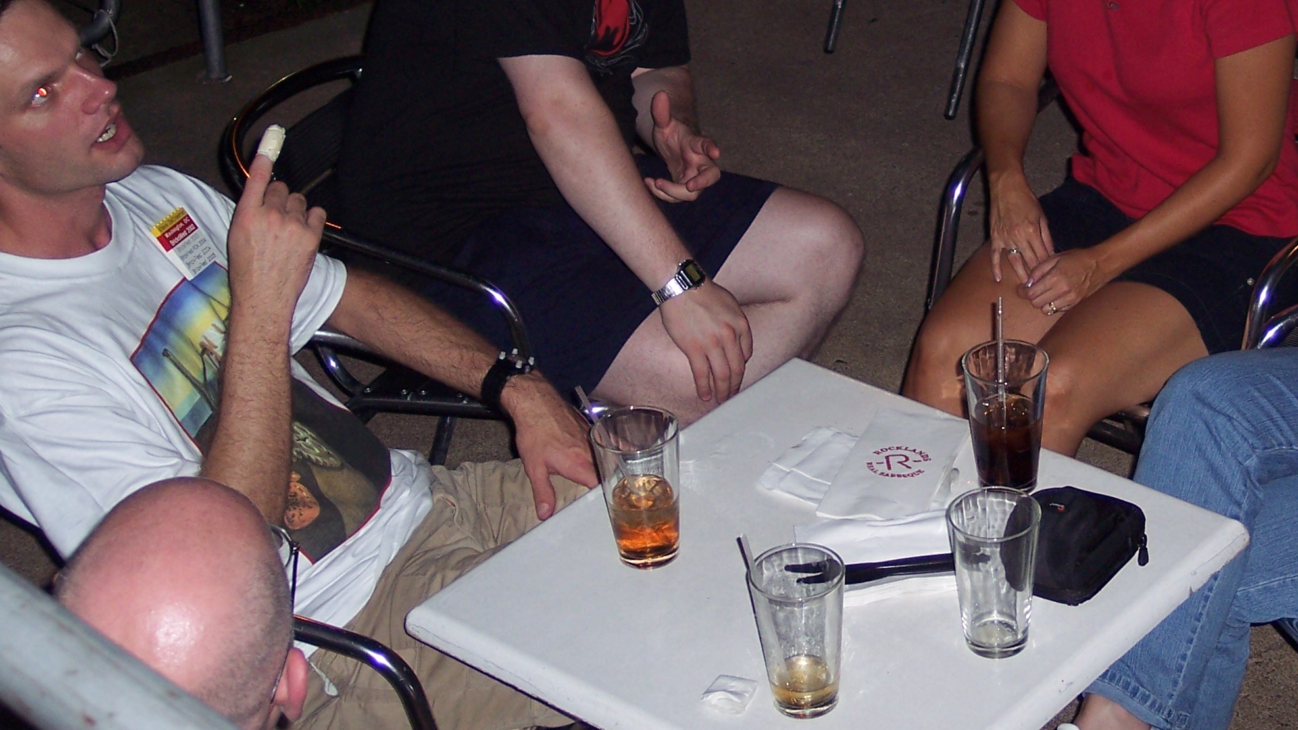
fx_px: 2822
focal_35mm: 82
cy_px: 158
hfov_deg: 25.7
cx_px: 914
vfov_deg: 14.7
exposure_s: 1/60
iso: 100
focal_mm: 10.7
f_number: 3.4
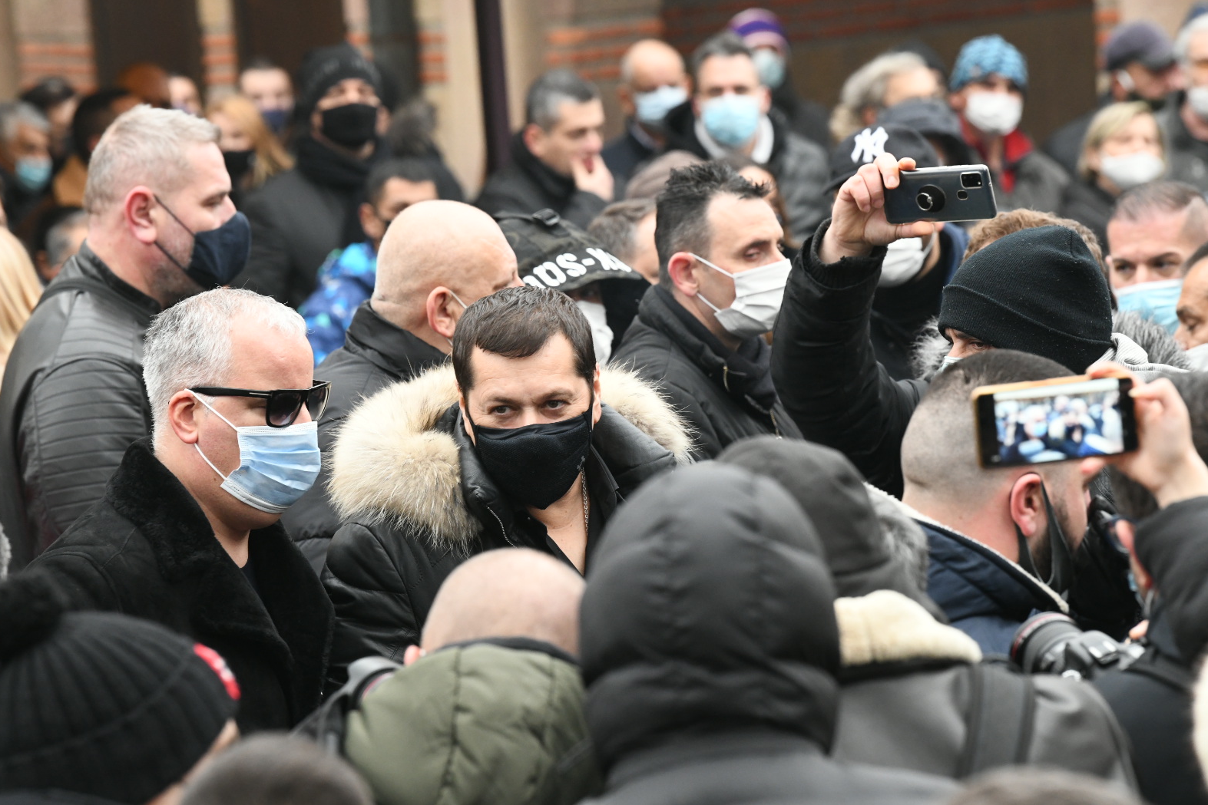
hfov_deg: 10.0
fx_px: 6913
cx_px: 587
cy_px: 401
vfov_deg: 6.7
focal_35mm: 206
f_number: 7.1
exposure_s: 1/160
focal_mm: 200
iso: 3200
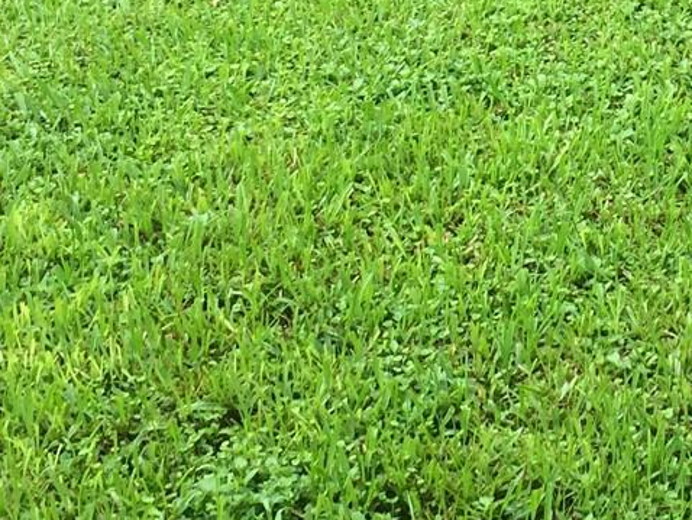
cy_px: -113
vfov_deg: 14.7
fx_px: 1940
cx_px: 680
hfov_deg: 19.7
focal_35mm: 97
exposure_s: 1/120
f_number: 2.2
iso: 64
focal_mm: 4.15
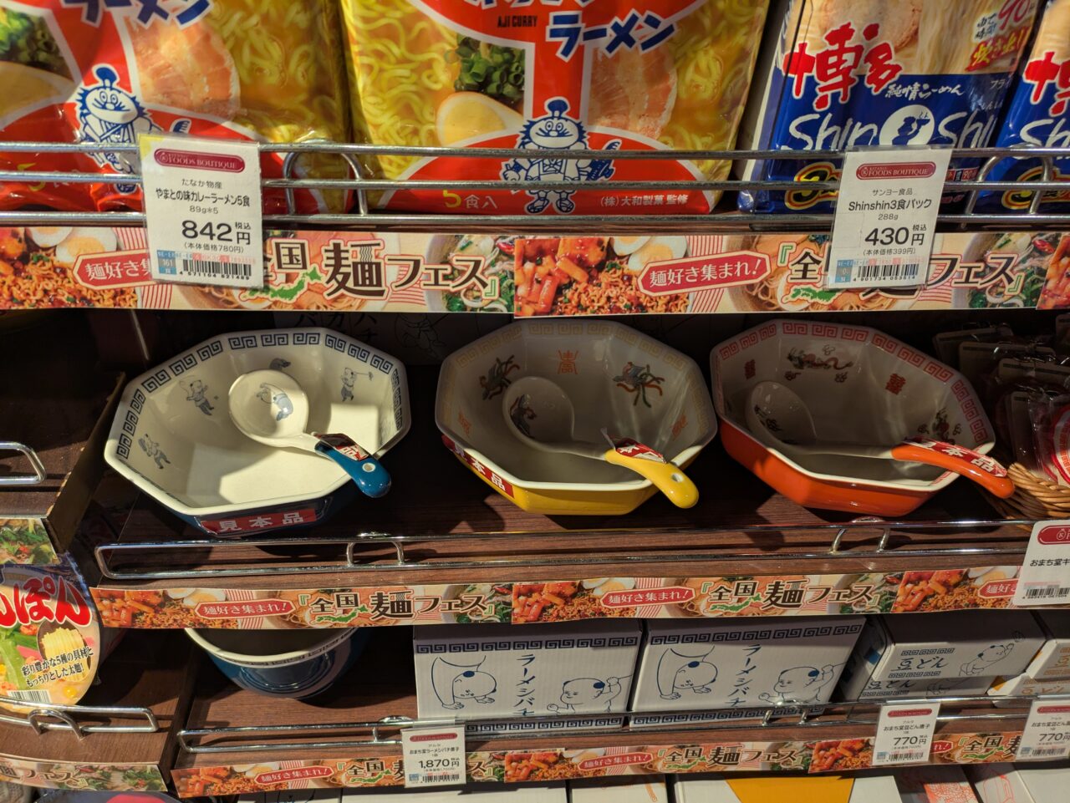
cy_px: 402
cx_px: 535
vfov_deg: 54.9
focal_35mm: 25
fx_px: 773
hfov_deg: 69.4
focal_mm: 5.43
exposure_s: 1/40
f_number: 1.89
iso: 89
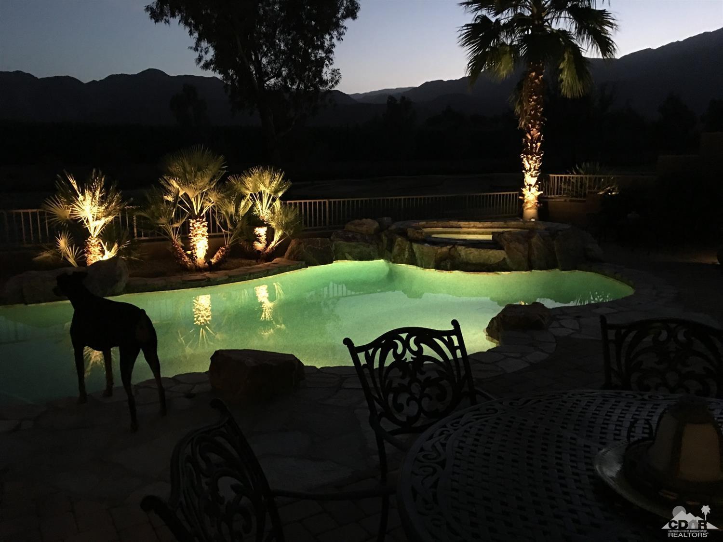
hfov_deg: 61.7
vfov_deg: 48.2
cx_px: 362
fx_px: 606
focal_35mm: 29
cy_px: 271
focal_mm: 4.15
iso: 125
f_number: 2.2
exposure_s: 1/4
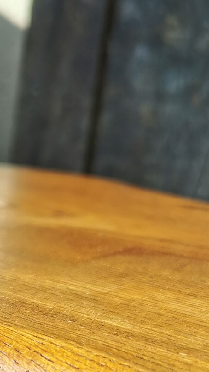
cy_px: 387
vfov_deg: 22.4
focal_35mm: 91
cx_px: -121
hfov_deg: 12.5
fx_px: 897
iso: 50
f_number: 1.8
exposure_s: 1/686
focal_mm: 5.58
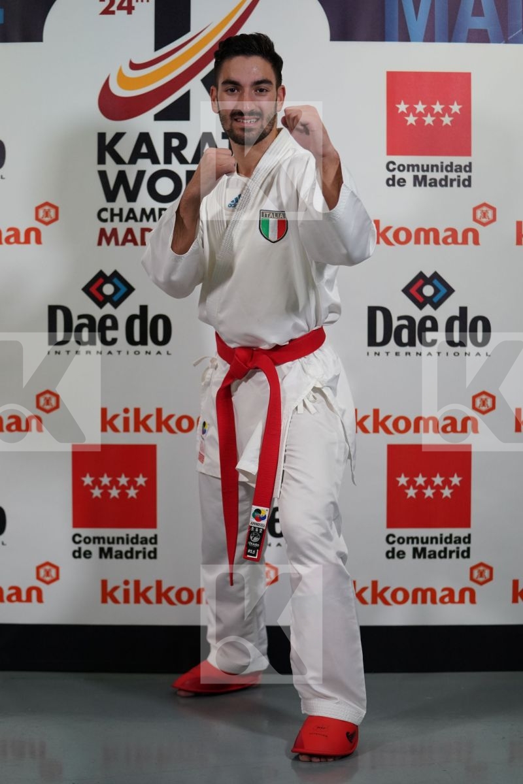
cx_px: 262
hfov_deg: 19.5
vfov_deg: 28.8
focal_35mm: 70
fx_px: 1525
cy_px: 392
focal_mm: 70
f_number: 2.8
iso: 2500
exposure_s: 1/500
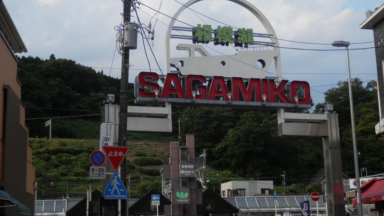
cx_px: 192
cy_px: 122
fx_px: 550
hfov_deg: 38.5
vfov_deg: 22.2
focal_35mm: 54
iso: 80
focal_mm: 8.9
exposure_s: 1/250
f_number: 4
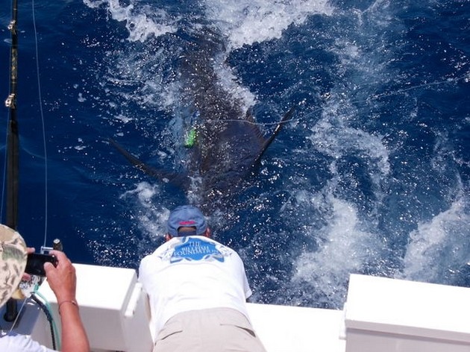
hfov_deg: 23.8
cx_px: 235
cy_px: 176
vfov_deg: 18.0
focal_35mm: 82
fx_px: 1113
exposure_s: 1/640
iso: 80
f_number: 4.8
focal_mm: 11.6
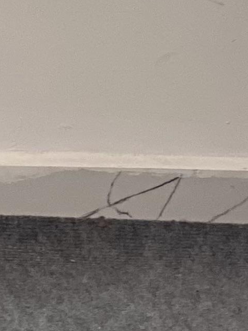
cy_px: -542
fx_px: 3113
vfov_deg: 5.8
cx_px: -461
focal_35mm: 326
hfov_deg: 4.4
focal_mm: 6
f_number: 2
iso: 64
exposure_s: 1/100
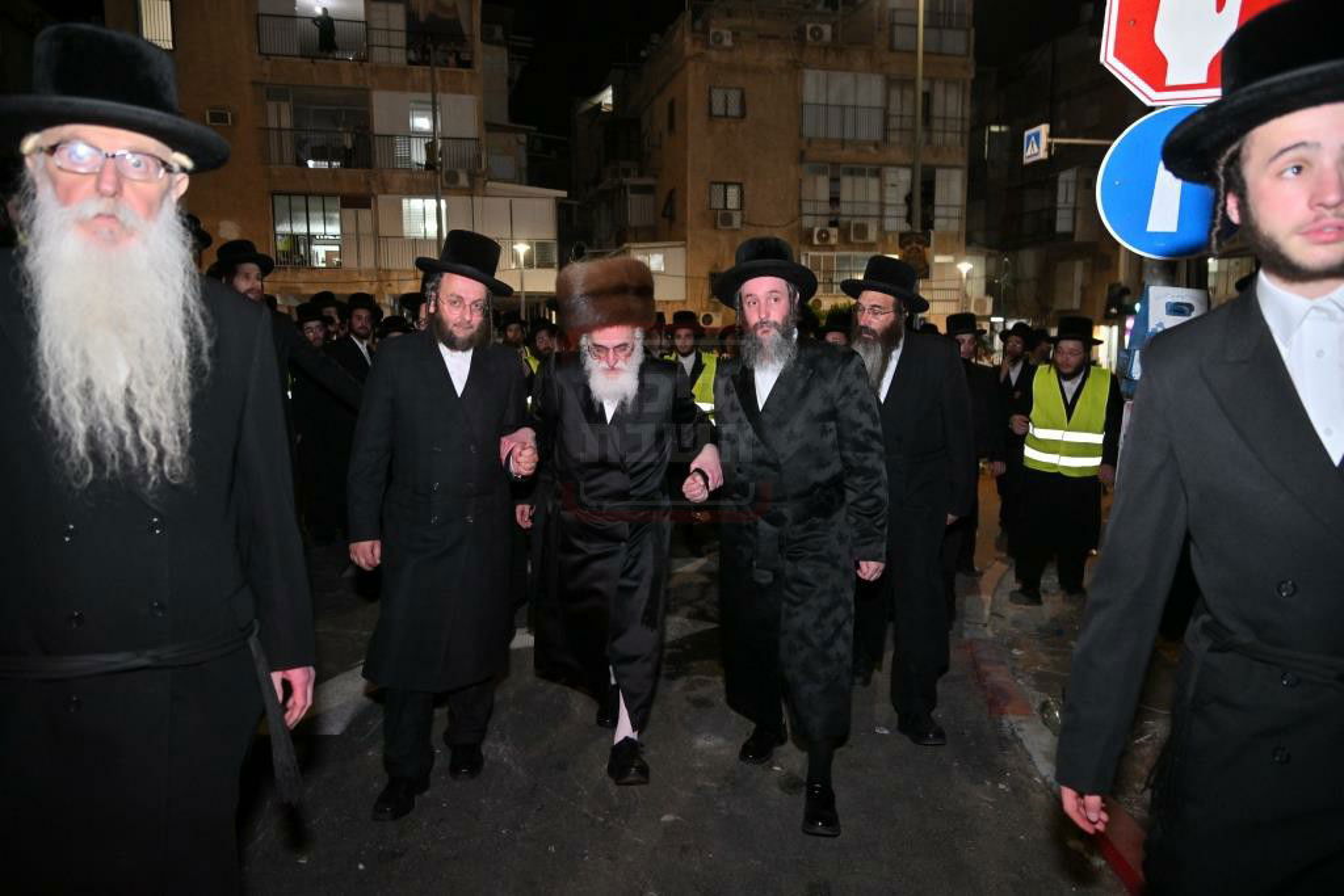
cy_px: 448
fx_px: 896
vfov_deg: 53.1
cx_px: 672
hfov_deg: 73.7
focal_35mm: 24
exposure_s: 1/160
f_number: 4
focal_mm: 24
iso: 1000
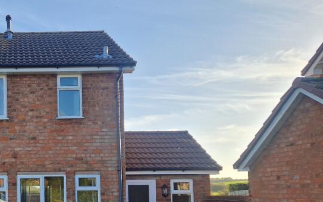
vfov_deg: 27.1
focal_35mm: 46
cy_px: 176
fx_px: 405
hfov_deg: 39.7
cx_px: 20
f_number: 1.8
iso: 50
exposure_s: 1/752
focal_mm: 5.4
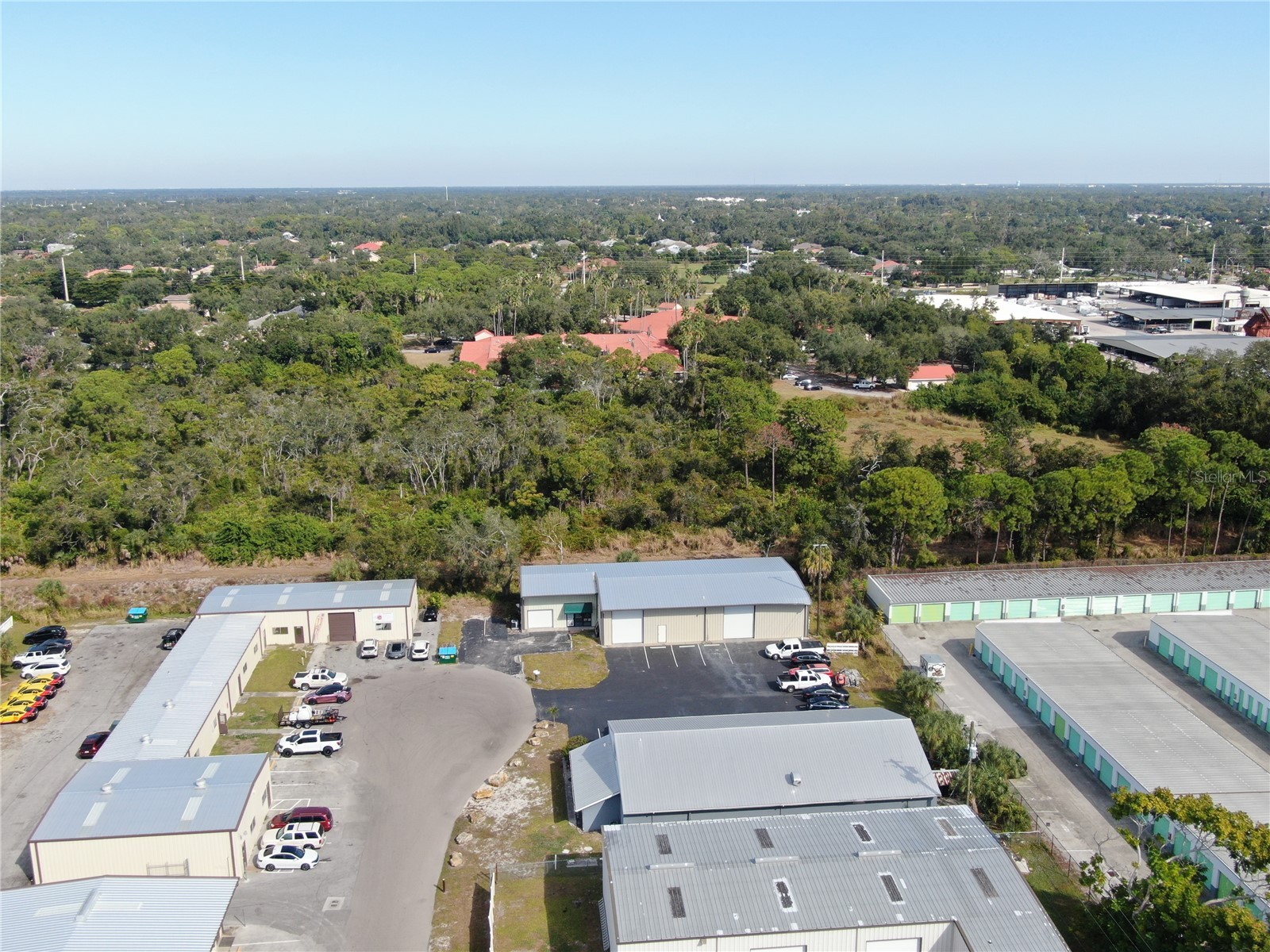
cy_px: 476
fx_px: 1211
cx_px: 635
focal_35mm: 33
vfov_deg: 42.9
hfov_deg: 55.4
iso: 100
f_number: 3.2
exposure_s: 1/640
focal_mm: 5.69
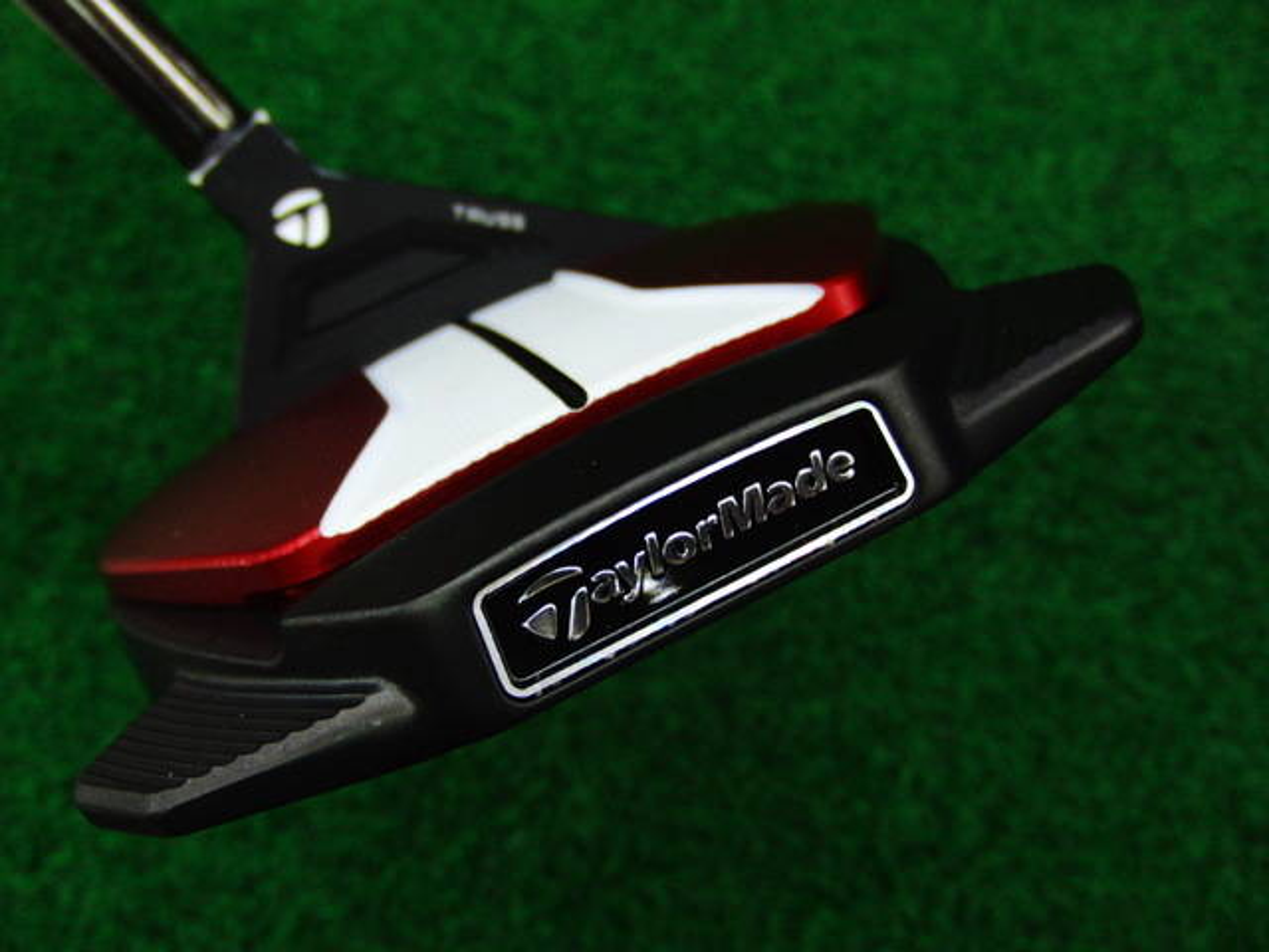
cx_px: 634
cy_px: 476
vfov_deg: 38.7
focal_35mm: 37
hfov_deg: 50.1
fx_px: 1356
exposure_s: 1/80
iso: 400
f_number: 3.6
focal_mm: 6.42
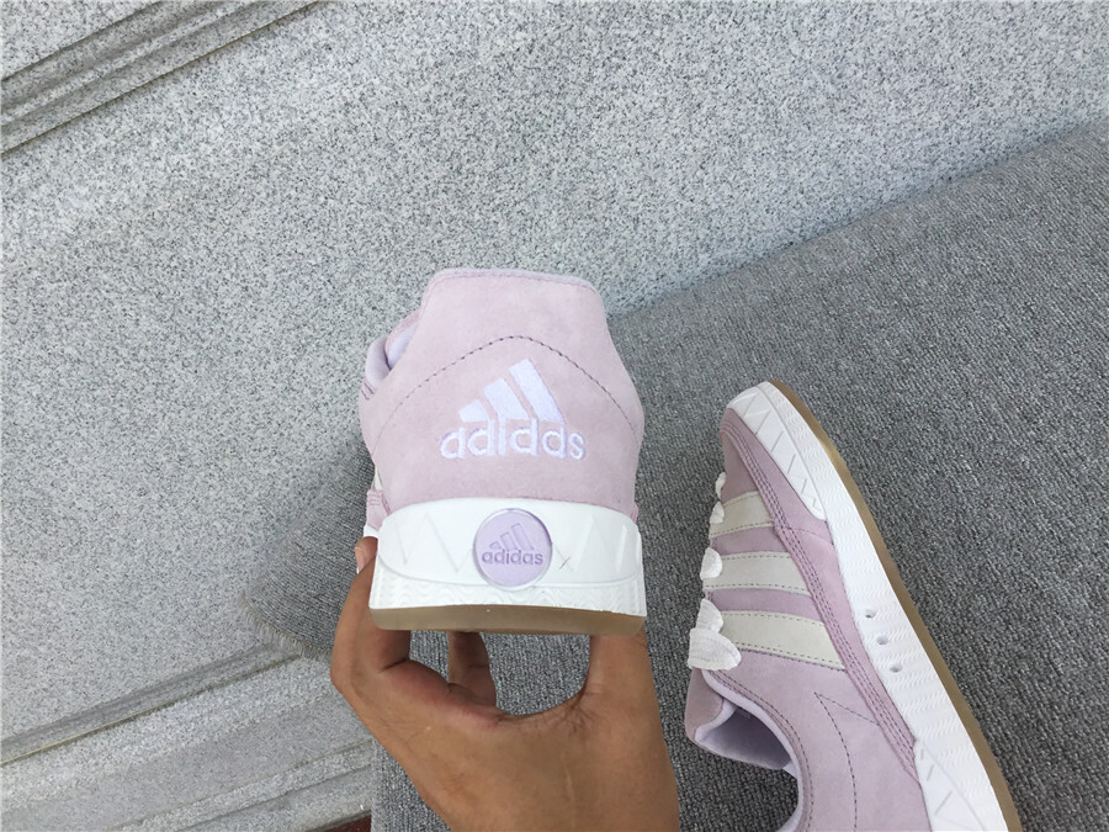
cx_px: 554
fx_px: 993
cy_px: 416
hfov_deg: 58.4
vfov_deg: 45.4
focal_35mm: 31
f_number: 2.4
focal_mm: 3.3
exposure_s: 1/506
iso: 25
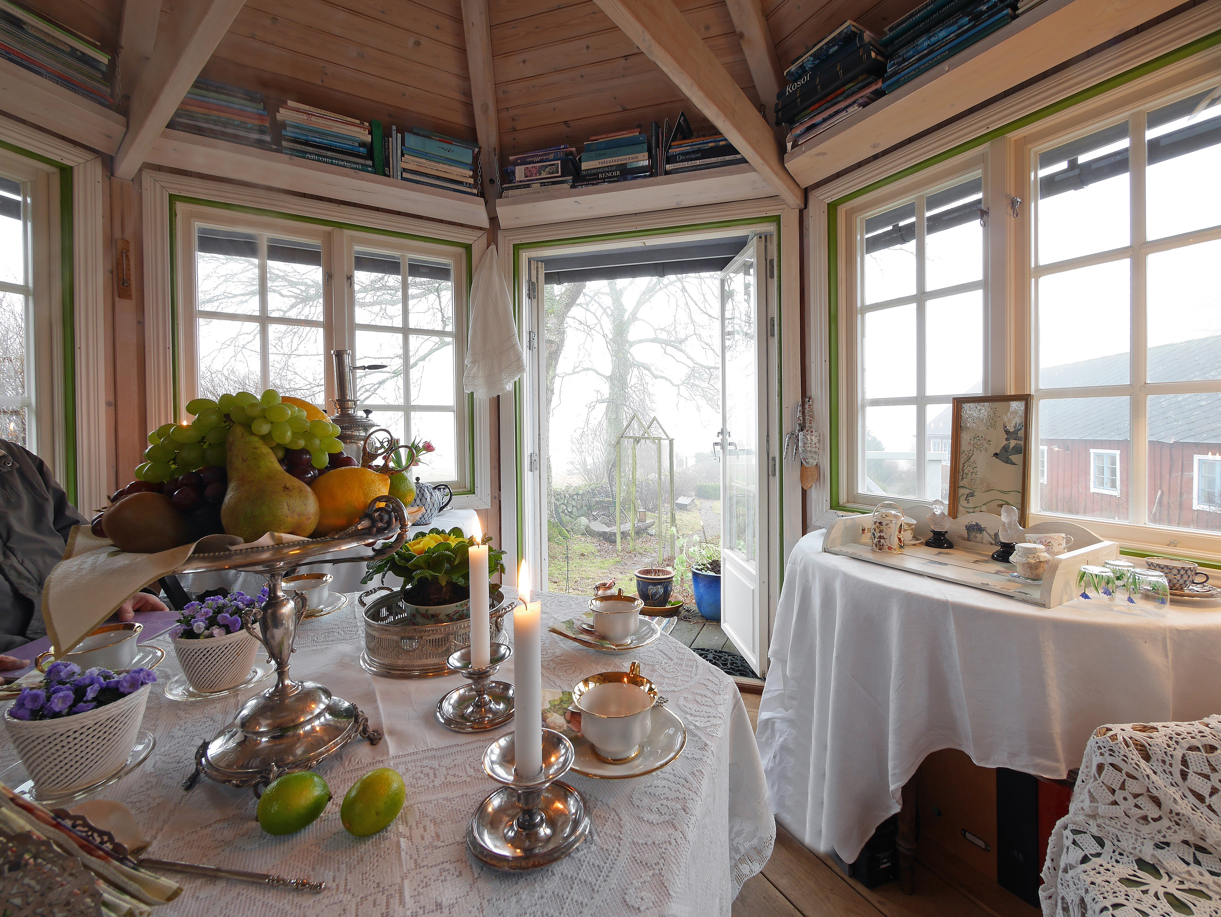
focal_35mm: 14
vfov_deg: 85.7
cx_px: 610
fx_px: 494
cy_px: 458
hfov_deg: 102.0
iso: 200
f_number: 9
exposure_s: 1/3.2
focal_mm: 7
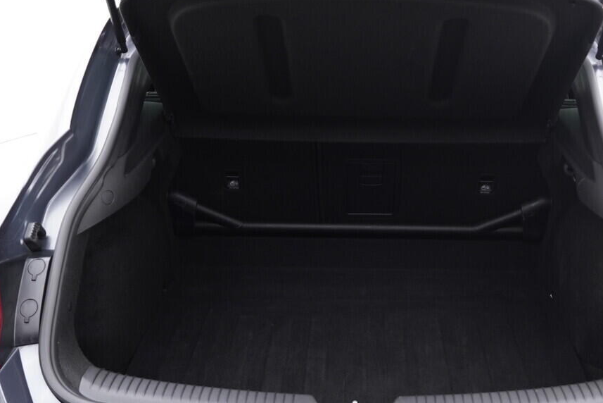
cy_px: 215
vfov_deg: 31.2
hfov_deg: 45.2
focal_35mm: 43
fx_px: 720
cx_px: 354
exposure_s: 1/40
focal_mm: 24
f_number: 2.8
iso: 250
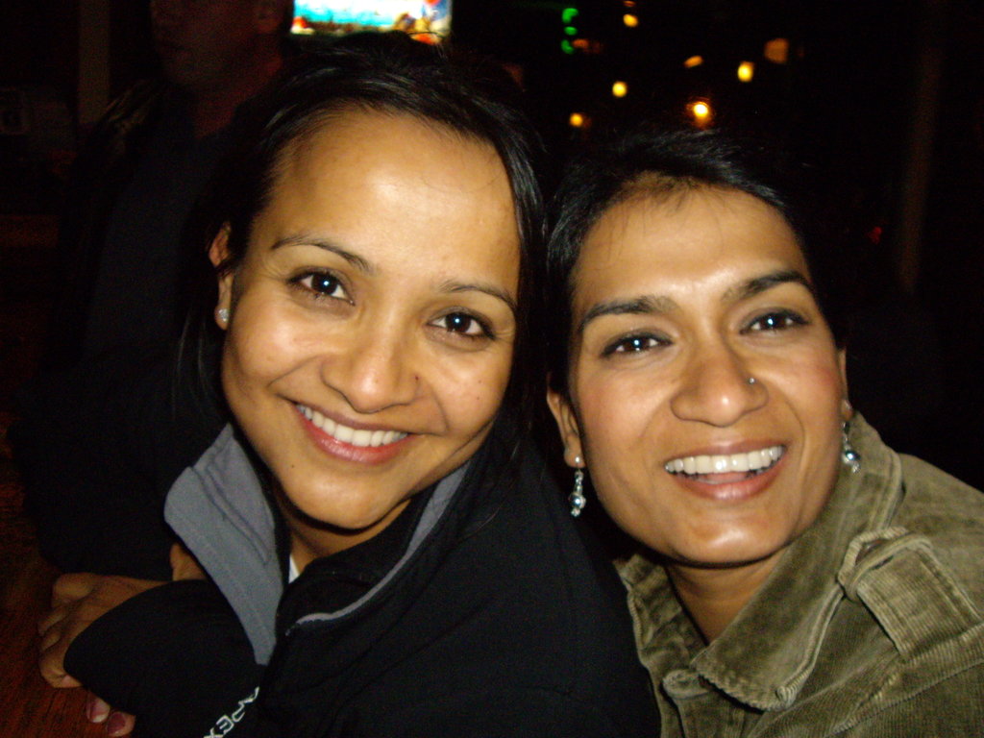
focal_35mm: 38
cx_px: 492
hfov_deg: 49.0
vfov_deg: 37.7
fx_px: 1080
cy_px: 369
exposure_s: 1/40
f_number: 2.7
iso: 400
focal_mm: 6.2
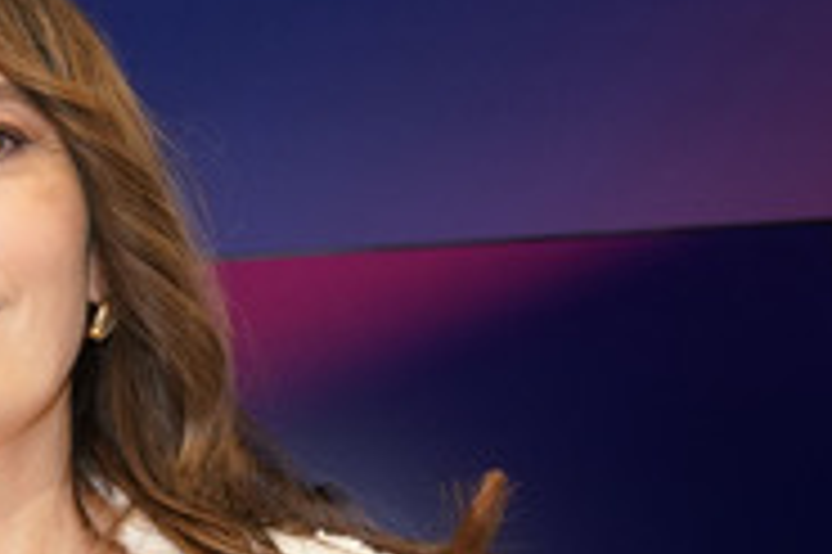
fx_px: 2078
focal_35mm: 90
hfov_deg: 21.6
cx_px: -61
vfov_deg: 15.0
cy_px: 509
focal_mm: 37
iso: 2000
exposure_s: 1/125
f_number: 5.6
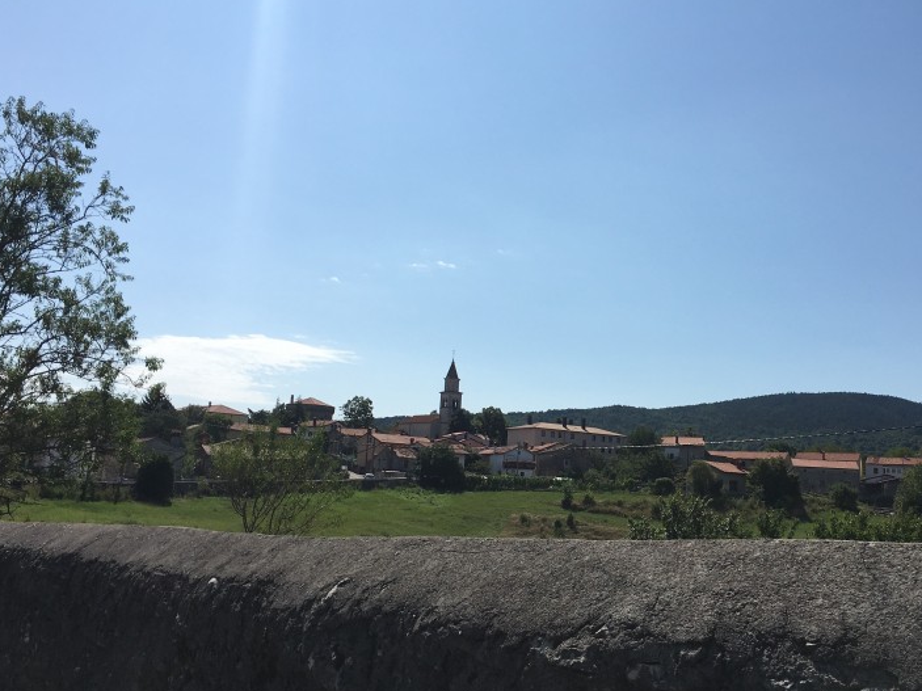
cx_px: 483
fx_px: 879
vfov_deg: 42.9
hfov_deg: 55.3
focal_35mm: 33
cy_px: 316
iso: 25
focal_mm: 4.15
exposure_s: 1/3663
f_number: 2.2
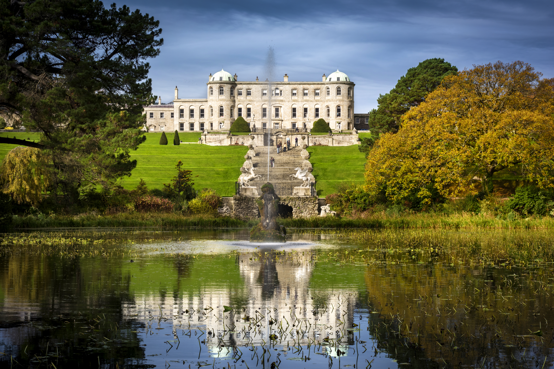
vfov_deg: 21.9
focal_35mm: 62
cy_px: 184
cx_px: 277
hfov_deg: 32.4
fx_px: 954
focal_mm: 62
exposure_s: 1/100
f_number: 16
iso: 200
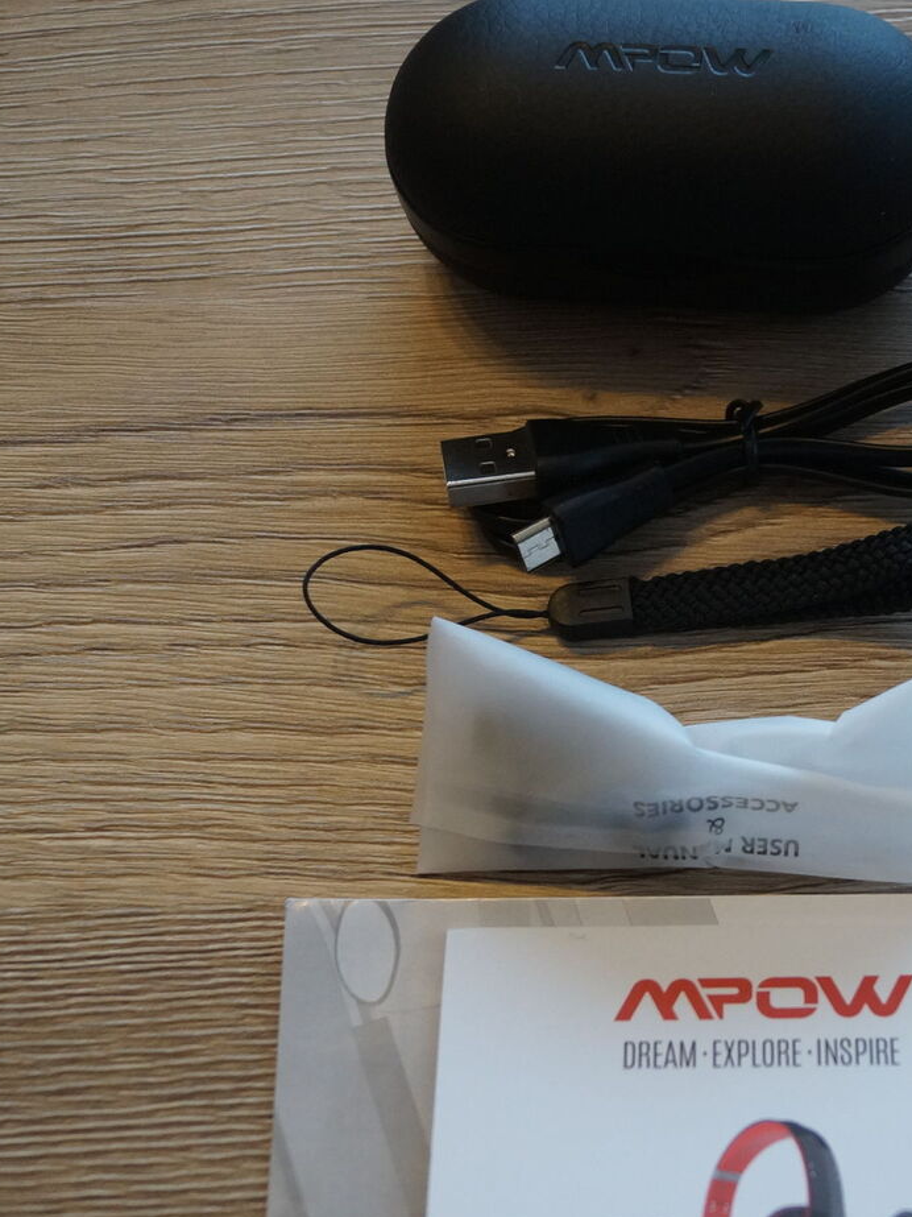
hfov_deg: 20.3
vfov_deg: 27.0
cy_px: 727
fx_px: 2530
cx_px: 654
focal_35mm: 72
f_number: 4
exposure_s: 1/160
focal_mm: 24
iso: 800
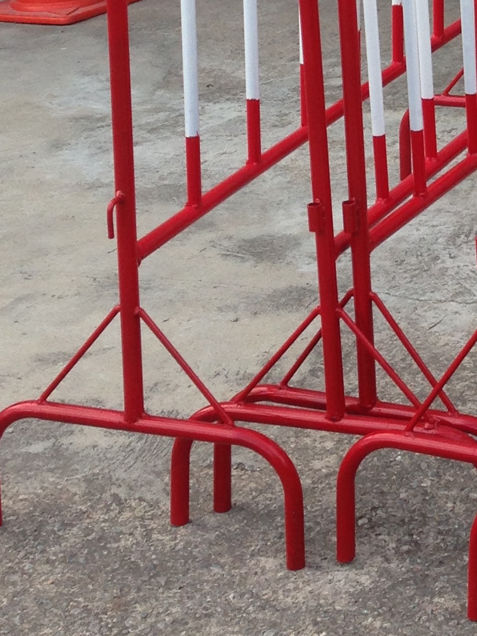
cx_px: 697
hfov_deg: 12.5
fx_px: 2076
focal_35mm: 113
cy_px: -141
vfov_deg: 16.6
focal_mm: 4.12
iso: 50
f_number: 2.4
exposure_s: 1/249
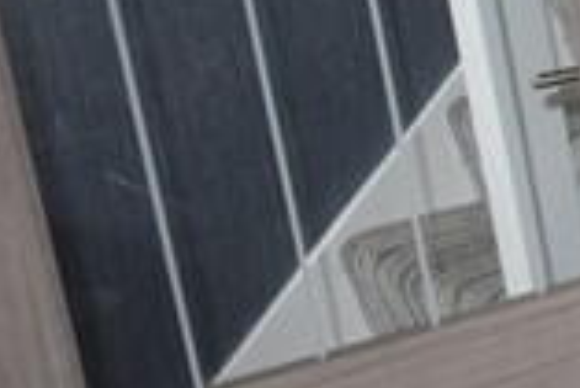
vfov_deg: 12.0
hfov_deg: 10.9
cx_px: 1799
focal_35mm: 113
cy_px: -31
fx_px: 1816
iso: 800
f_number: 5
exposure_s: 1/100
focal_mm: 11.5
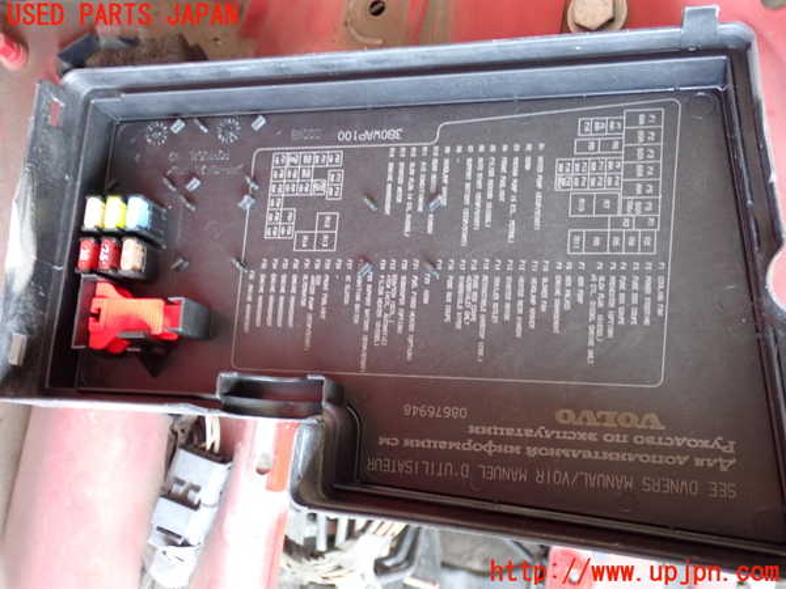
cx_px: 393
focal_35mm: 41
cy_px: 294
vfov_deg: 35.1
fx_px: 931
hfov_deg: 45.8
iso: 640
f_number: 2.8
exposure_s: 1/40
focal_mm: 7.31
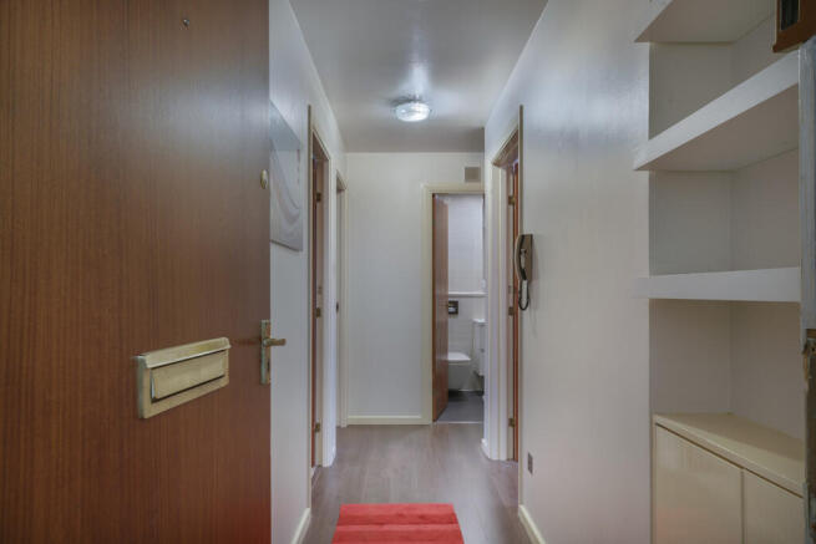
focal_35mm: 22
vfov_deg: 57.3
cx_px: 408
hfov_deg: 78.6
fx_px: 499
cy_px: 272
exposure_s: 1/15
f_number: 11
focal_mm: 22
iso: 100
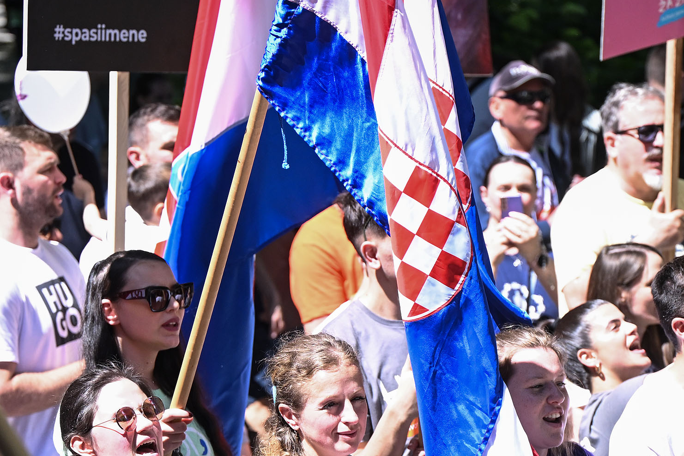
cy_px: 476
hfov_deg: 10.9
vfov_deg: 7.2
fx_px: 3591
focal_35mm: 189
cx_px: 381
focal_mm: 70
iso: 500
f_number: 2.8
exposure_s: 1/2500
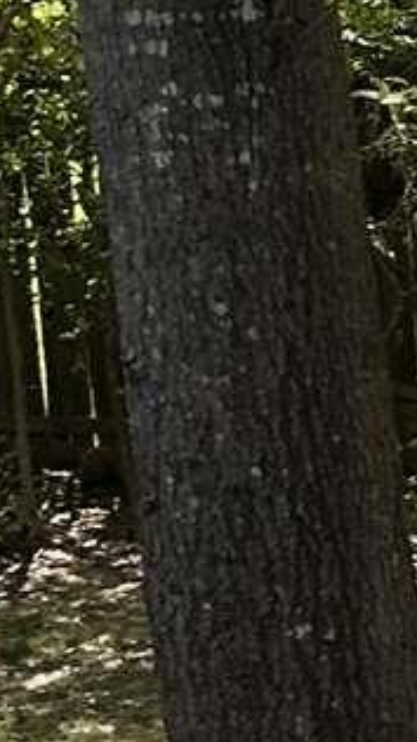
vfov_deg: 10.3
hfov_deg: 5.0
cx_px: 1854
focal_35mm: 207
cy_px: 864
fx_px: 4072
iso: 50
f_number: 1.5
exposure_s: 1/700
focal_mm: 5.7
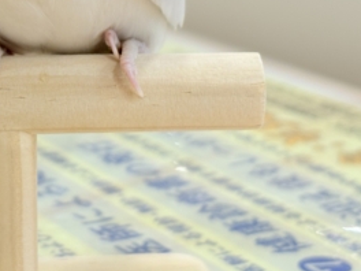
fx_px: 1314
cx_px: 62
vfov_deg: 11.6
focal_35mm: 126
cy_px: -23
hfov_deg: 15.5
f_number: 1.6
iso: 80
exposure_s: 1/100
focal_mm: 5.96
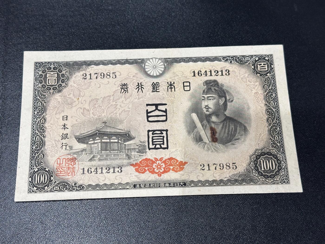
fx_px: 451
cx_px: 162
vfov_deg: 30.3
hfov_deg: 39.7
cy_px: 122
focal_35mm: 48
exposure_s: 1/50
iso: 125
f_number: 1.78
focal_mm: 6.86
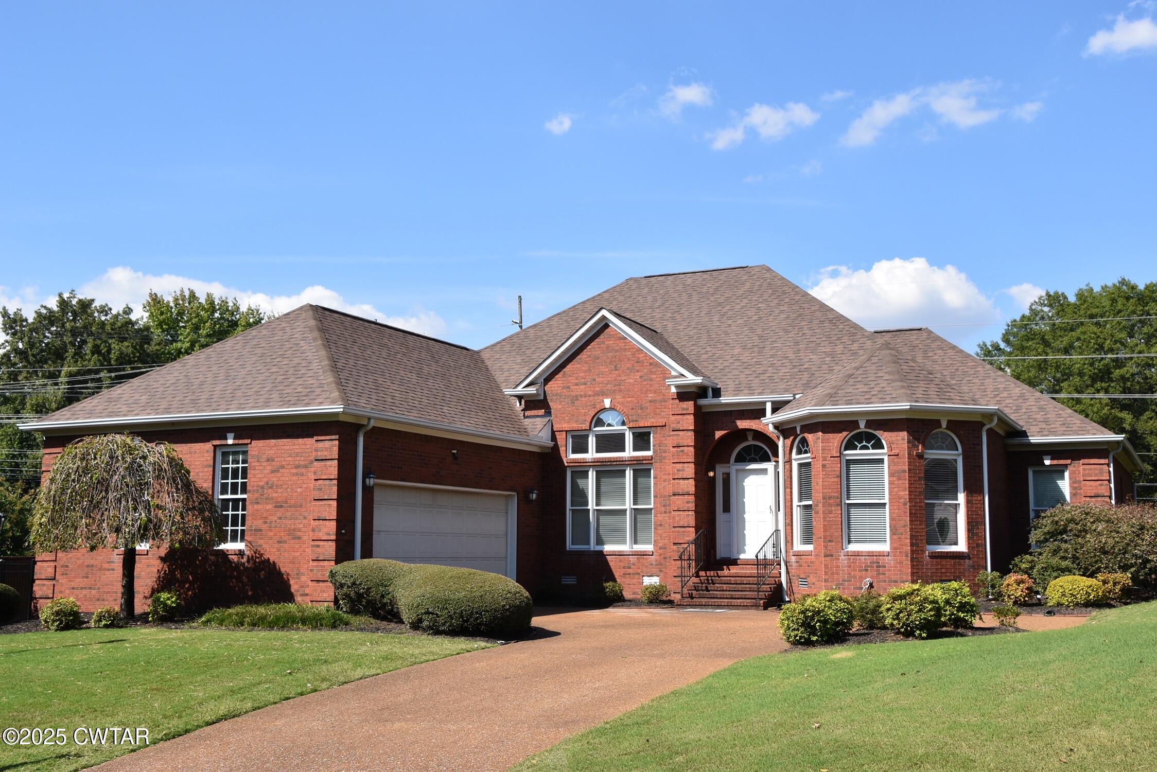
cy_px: 386
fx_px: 1254
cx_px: 578
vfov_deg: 34.2
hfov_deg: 49.5
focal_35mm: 39
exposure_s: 1/320
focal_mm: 26
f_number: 9
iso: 200
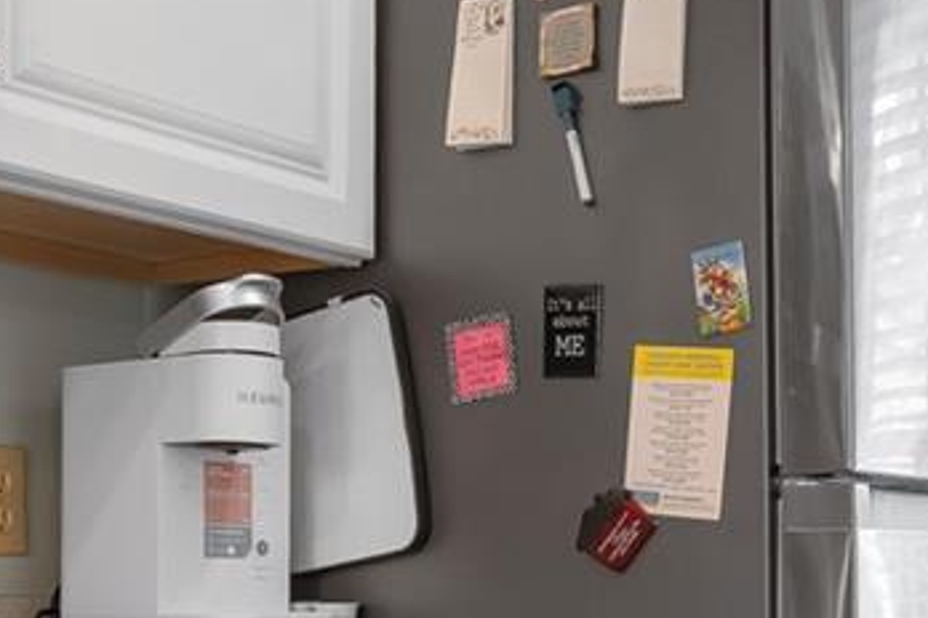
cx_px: 712
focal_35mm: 69
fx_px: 1779
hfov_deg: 28.7
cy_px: 549
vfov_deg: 19.4
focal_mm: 15
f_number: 8
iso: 400
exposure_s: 1/15
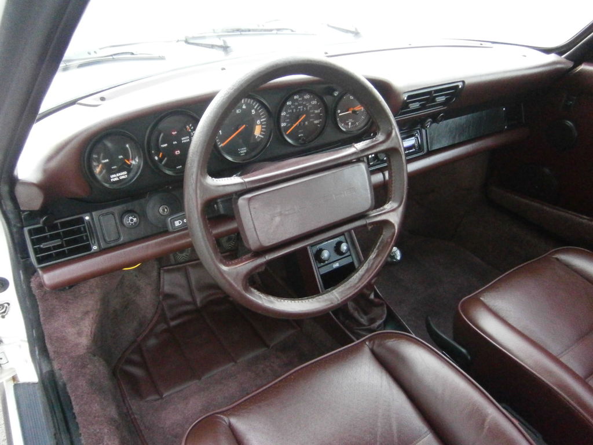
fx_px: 445
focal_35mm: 26
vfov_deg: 53.1
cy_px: 222
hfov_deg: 67.3
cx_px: 296
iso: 800
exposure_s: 1/160
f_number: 2.8
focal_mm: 4.7
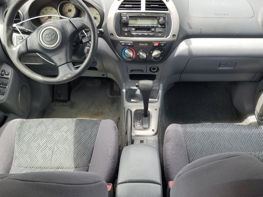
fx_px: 251
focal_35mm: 33
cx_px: 142
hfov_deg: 55.3
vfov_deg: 42.9
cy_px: 108
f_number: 1.5
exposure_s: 1/370
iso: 50
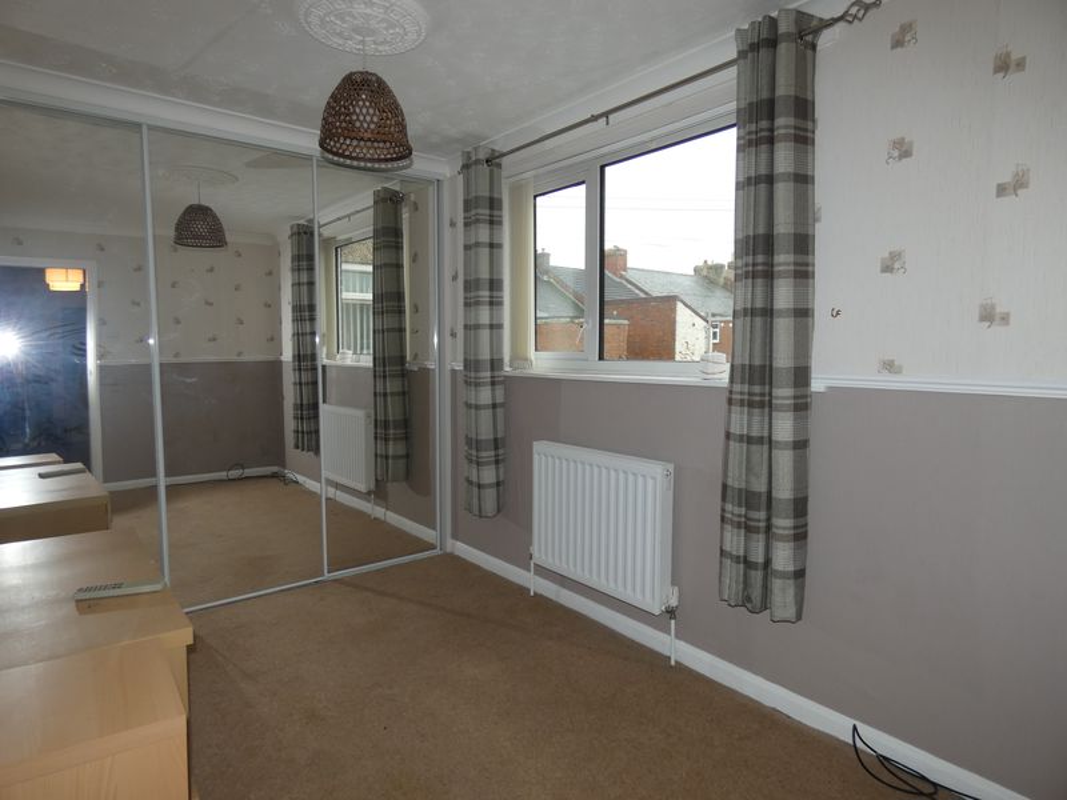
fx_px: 616
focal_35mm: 20
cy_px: 400
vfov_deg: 66.0
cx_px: 534
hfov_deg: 81.7
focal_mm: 3.6
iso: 80
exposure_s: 1/60
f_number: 2.8
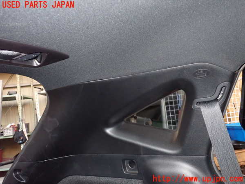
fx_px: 212
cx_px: 122
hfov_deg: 60.0
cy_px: 92
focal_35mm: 30
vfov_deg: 46.8
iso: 800
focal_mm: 5.4
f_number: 6.3
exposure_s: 1/30
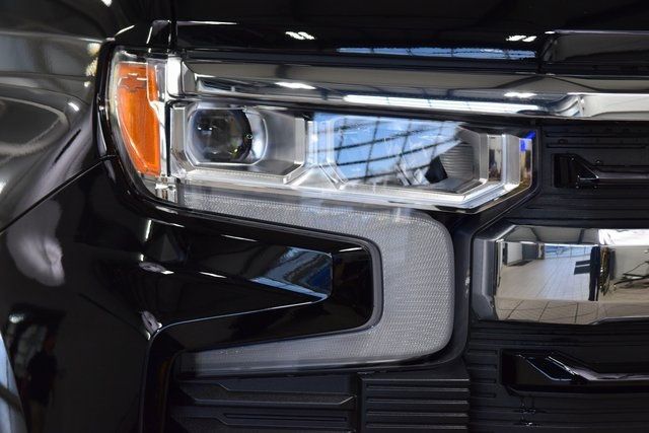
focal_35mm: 105
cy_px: 216
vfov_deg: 13.0
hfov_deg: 19.5
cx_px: 324
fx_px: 1893
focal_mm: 70
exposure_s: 1/125
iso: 1600
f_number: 5
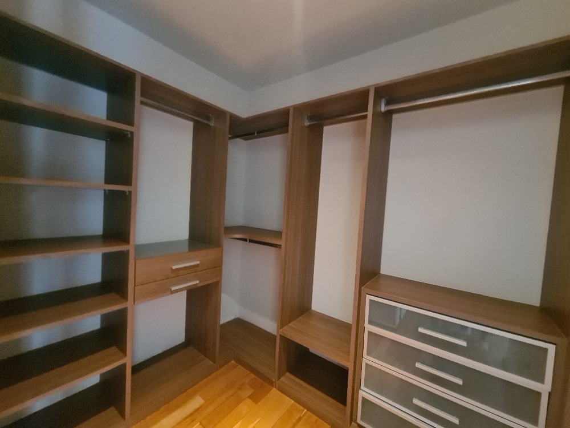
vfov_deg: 89.9
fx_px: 214
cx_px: 285
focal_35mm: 13
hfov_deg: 106.2
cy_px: 214
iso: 1000
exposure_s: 1/25
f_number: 2.2
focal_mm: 2.2
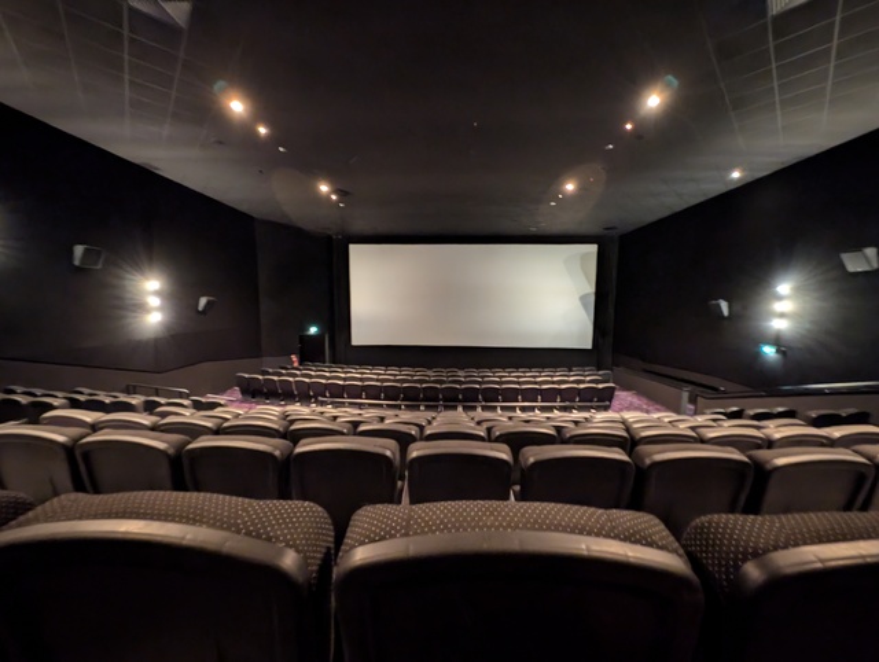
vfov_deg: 94.6
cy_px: 331
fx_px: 305
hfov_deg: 110.5
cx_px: 440
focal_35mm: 12
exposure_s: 1/2.26
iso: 736
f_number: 1.95
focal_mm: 2.23
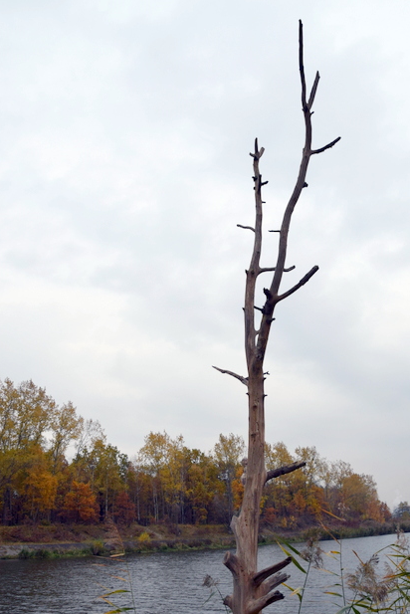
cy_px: 364
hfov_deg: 37.7
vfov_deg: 54.1
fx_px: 597
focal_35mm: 35
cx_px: 247
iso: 200
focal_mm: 18
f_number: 8
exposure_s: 1/320
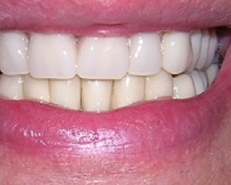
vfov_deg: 28.5
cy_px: 72
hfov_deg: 35.1
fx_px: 362
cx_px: 81
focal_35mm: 53
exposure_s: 1/60.1
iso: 100
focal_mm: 4.7
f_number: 5.2
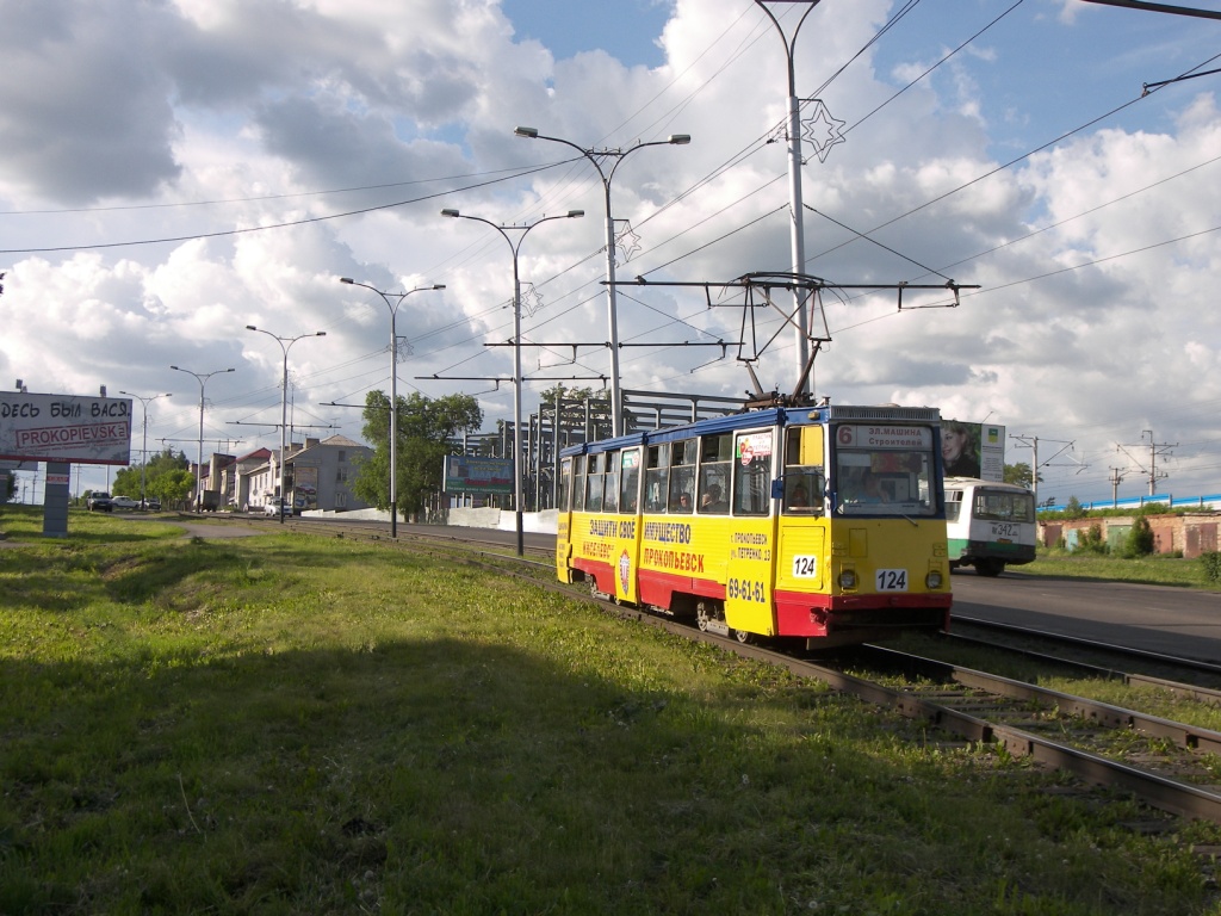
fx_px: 1517
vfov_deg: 33.6
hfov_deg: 43.9
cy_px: 458
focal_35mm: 43
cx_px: 610
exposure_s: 1/800
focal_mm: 8.9
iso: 50
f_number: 3.6
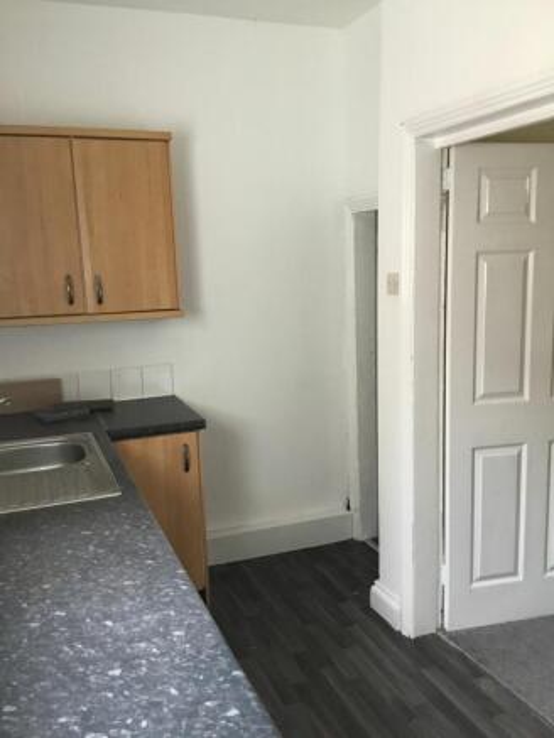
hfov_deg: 45.5
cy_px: 369
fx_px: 661
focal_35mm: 31
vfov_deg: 58.3
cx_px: 277
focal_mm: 3.3
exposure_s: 1/33
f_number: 2.4
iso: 160
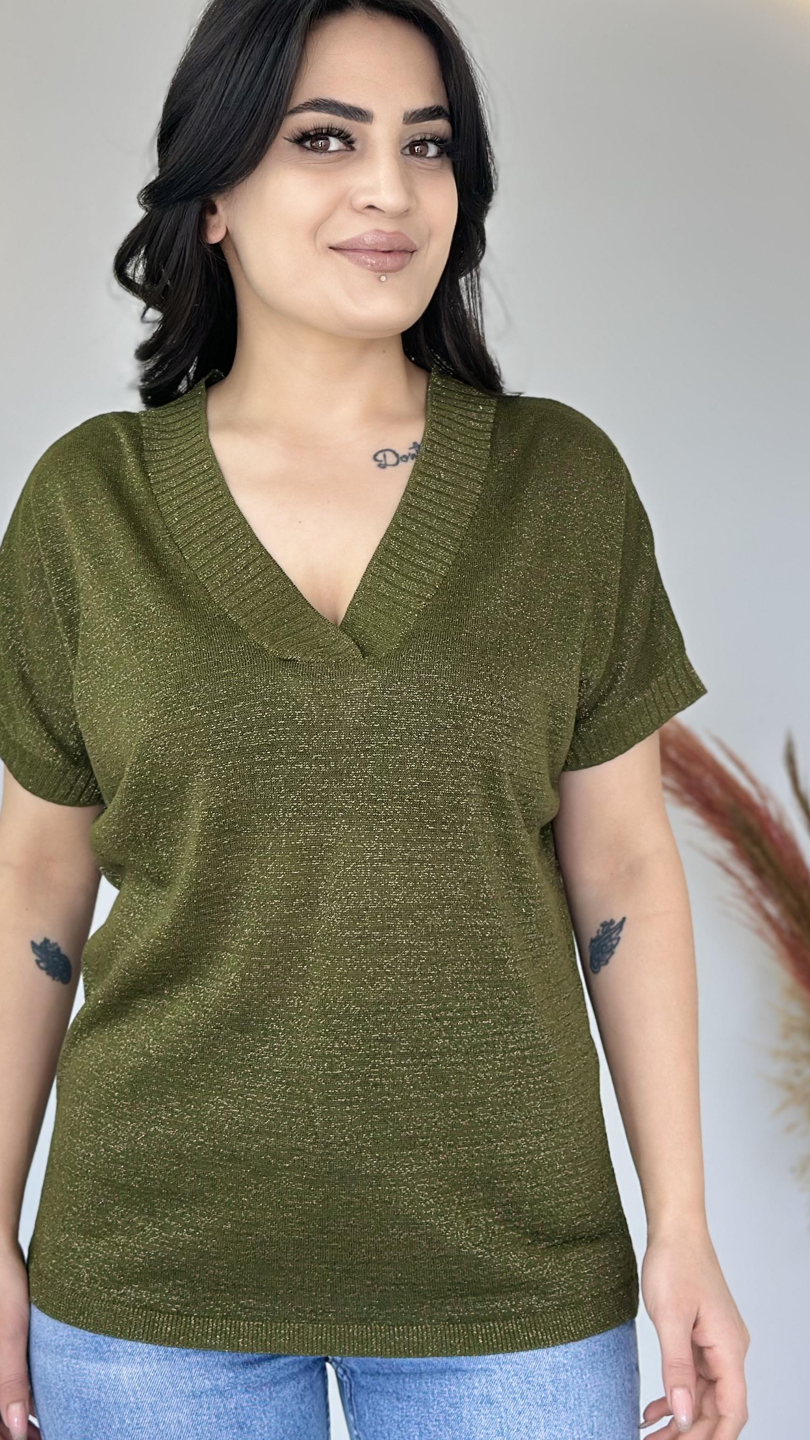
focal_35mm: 68
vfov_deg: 31.0
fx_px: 2597
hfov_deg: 17.7
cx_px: 361
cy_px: 671
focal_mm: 6.86
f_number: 1.78
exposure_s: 1/151
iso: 64
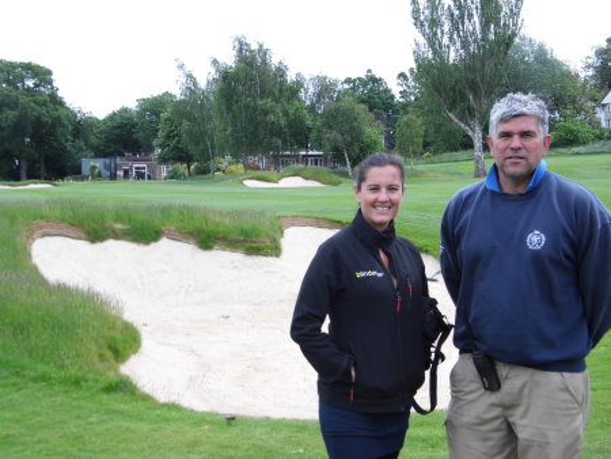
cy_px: 230
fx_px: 759
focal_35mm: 43
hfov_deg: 43.8
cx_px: 306
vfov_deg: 33.6
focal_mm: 7.7
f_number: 3.5
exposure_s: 1/500
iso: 100
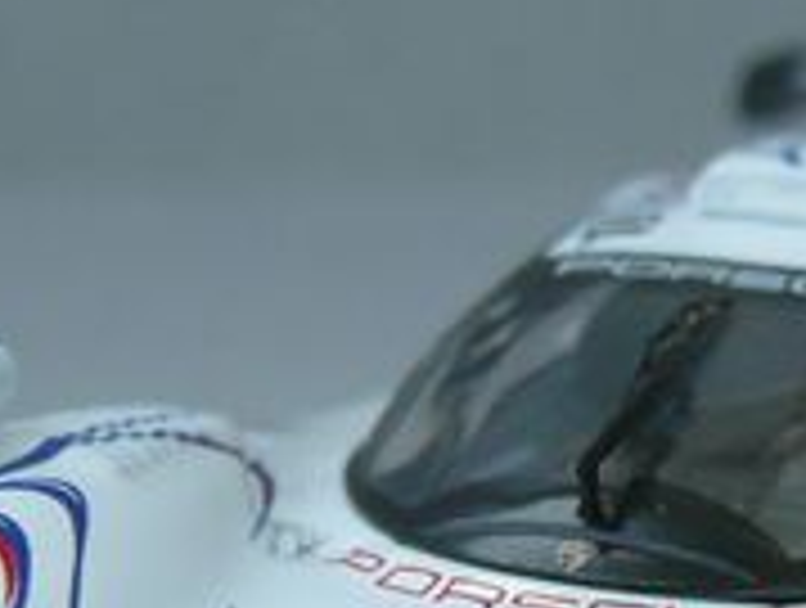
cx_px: 635
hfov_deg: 14.3
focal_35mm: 137
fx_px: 3196
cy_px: 721
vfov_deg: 10.7
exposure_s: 1/160
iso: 100
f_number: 3.5
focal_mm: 5.2
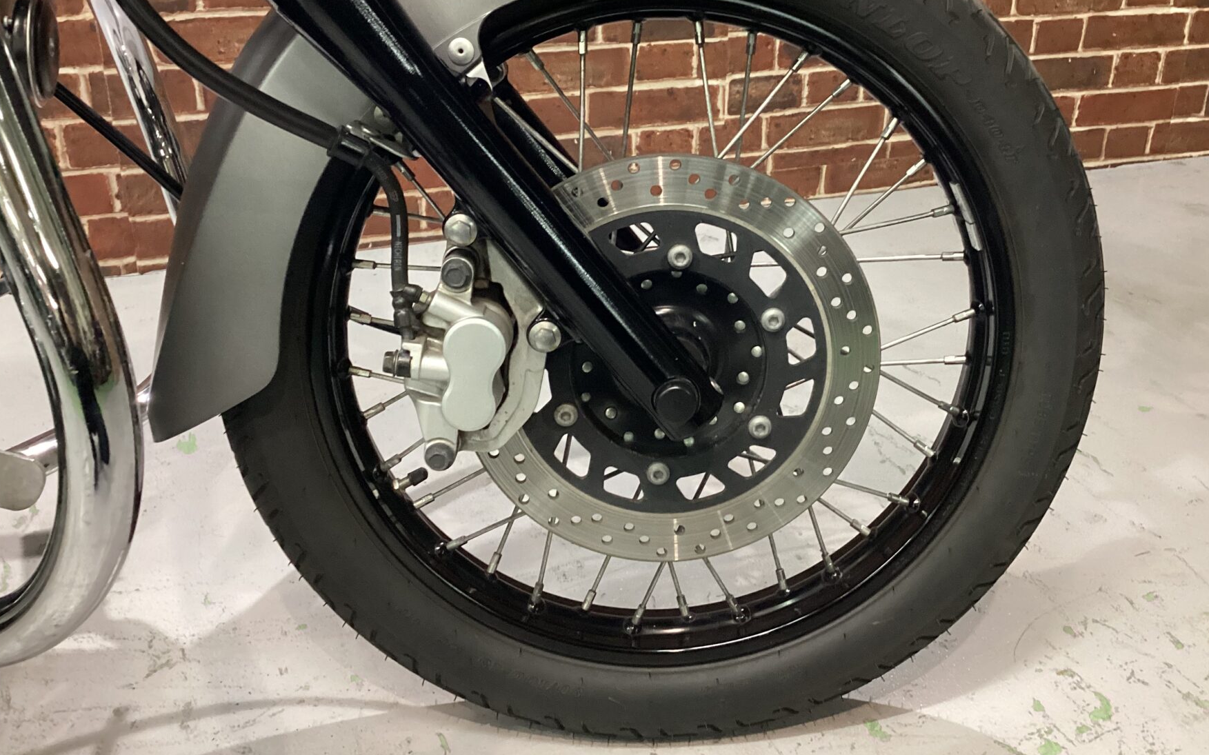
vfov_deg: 35.1
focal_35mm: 36
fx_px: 1186
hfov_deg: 54.0
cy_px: 281
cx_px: 641
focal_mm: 3.3
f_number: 2.4
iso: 320
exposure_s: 1/60
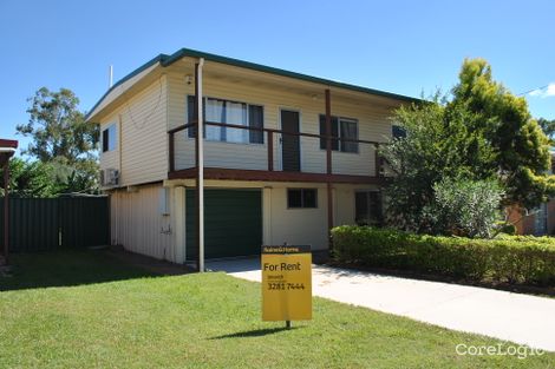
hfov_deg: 67.4
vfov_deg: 47.9
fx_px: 416
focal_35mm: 27
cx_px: 278
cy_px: 184
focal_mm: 18
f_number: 8
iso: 100
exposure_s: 1/200
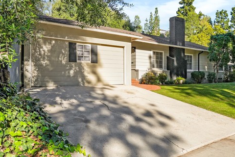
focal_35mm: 29
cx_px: 120
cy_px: 75
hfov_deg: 64.2
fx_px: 187
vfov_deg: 45.4
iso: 100
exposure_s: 1/125
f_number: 9
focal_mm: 21.5
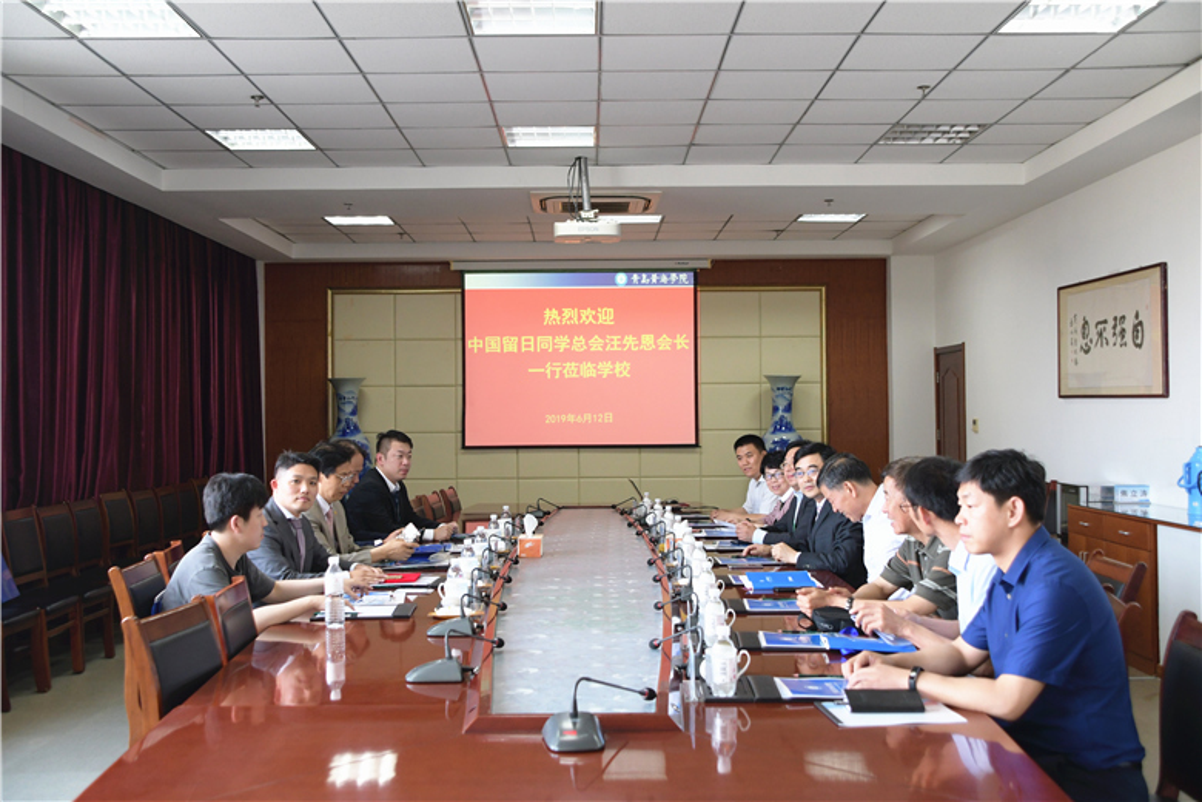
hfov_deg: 53.1
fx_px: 1202
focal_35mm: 36
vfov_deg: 36.9
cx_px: 601
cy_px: 401
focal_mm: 24
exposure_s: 1/100
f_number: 5
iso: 1250
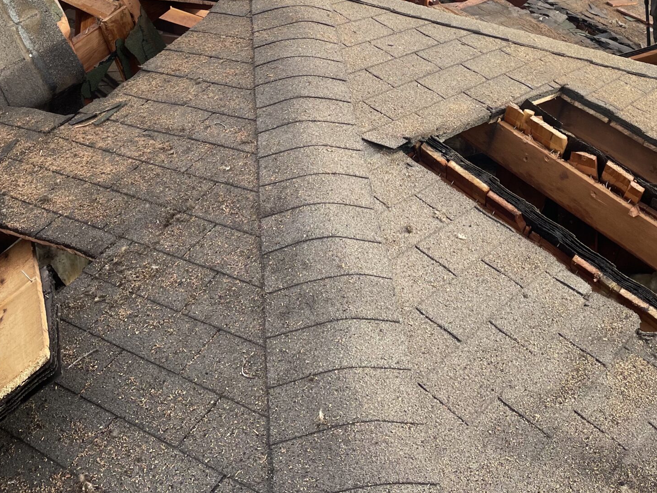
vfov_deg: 30.4
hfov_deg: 41.1
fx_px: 873
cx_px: 388
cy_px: 69
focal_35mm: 46
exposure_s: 1/532
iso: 32
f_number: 1.6
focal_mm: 4.2
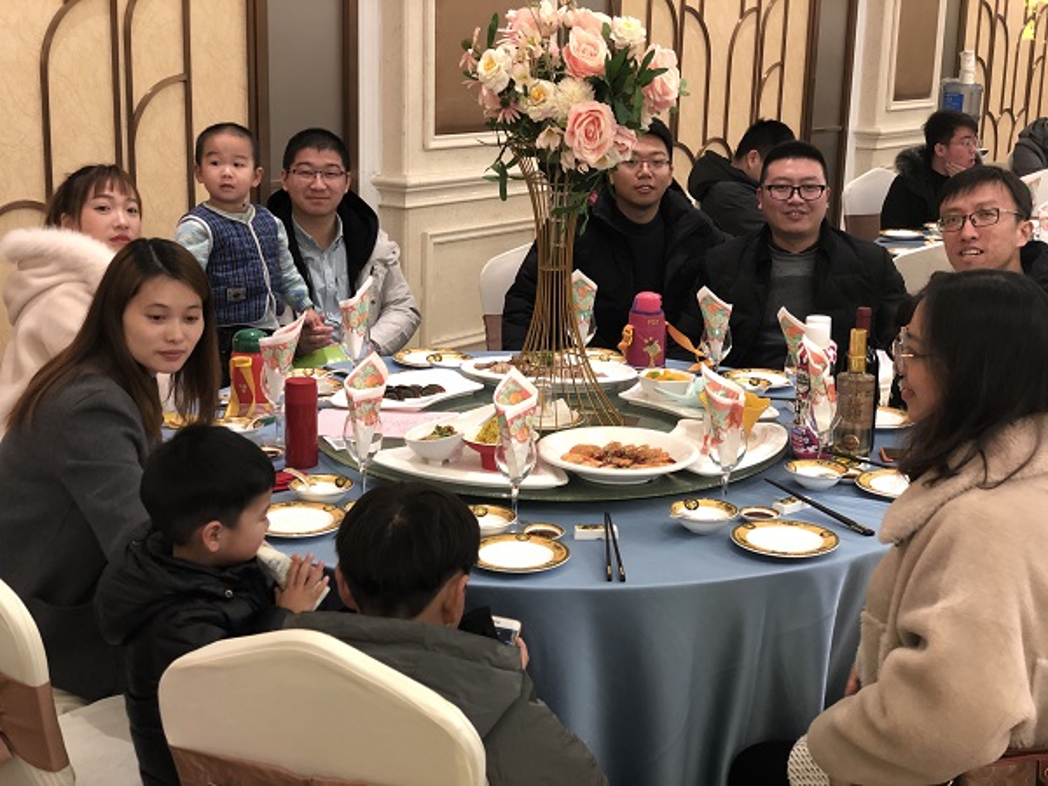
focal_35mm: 52
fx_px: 1574
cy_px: 393
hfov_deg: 36.8
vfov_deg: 28.0
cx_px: 524
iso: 100
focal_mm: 6
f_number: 2.4
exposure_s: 1/33
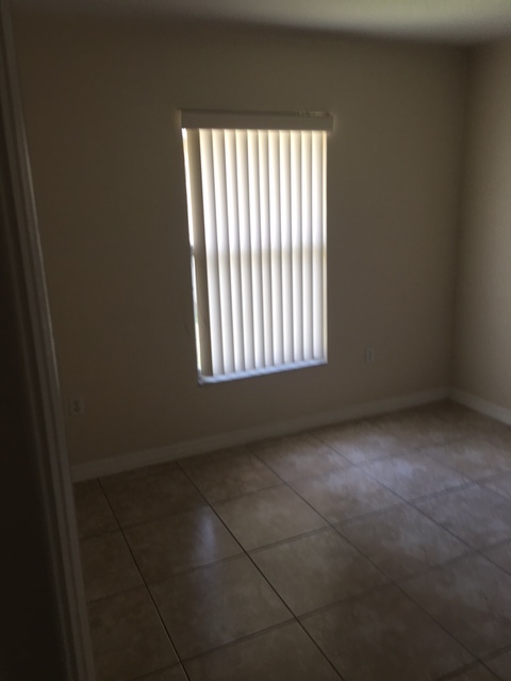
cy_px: 340
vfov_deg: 61.7
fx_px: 571
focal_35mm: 29
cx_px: 256
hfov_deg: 48.2
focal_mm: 4.15
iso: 32
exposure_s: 1/60
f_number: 2.2
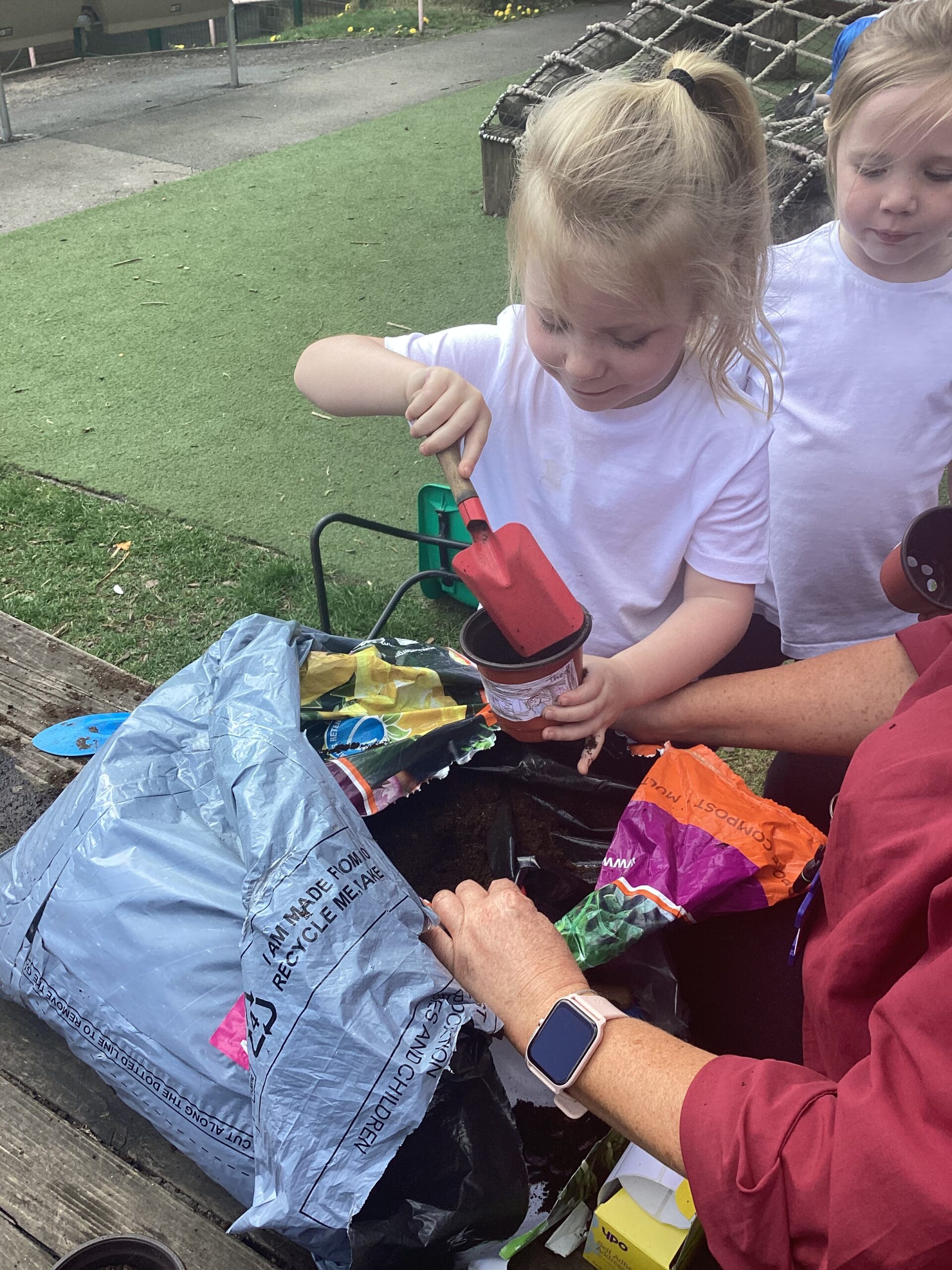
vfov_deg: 58.4
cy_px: 635
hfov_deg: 45.4
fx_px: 1137
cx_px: 476
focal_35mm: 31
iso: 25
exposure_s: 1/365
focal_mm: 3.3
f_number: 2.4
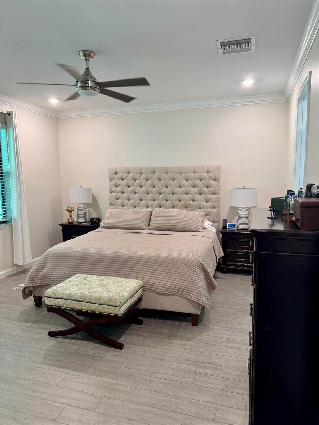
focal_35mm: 24
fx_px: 295
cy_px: 212
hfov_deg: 56.8
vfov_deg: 71.6
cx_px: 160
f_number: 1.78
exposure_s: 1/60
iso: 160
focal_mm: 6.76
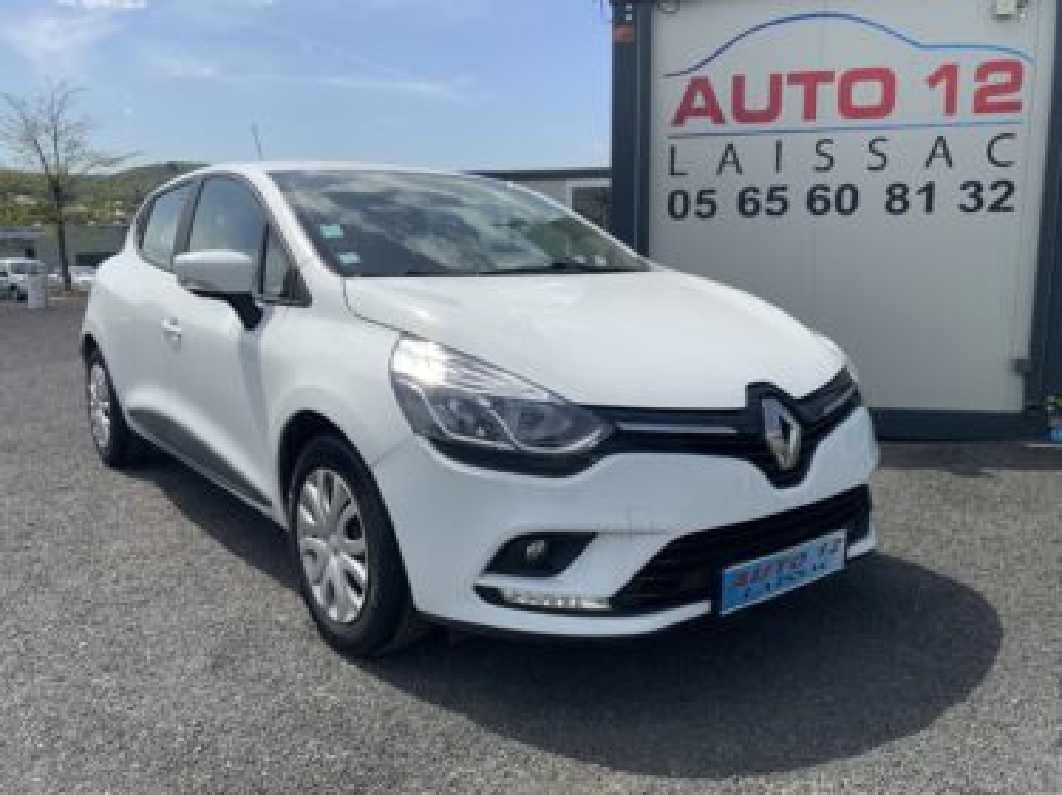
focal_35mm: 29
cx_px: 531
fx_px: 889
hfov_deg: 61.7
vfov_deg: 48.2
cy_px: 398
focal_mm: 3
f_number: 1.8
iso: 20
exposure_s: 1/3322
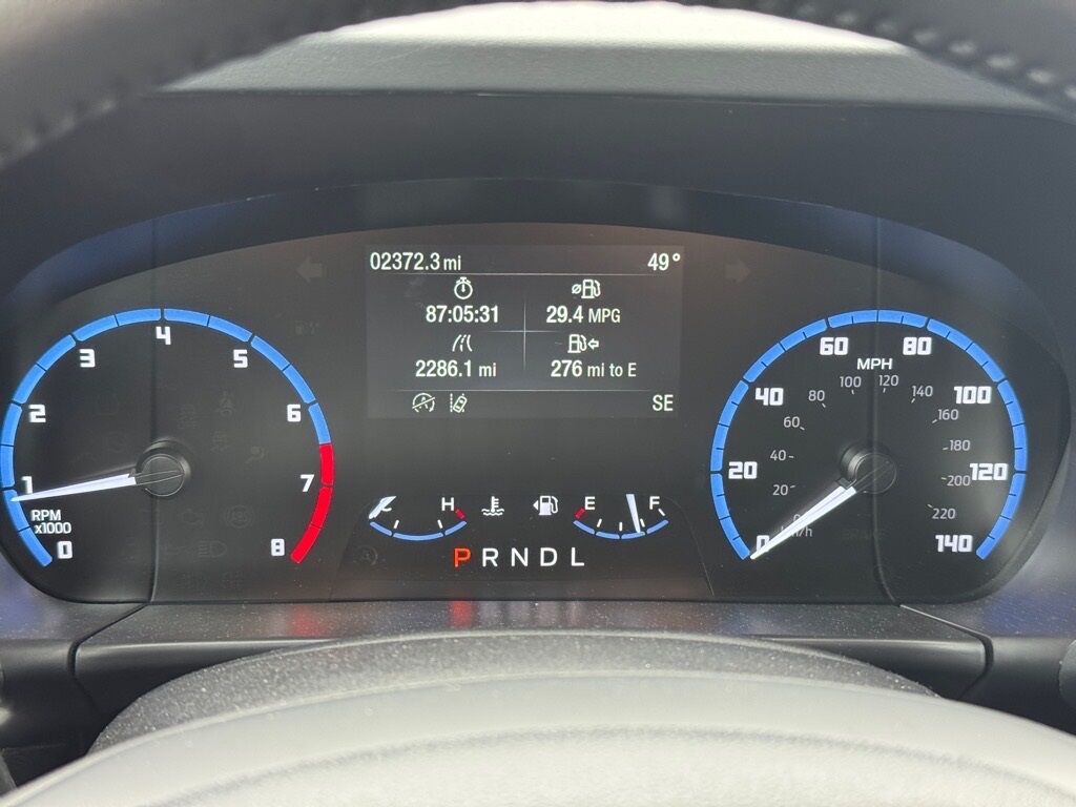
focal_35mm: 48
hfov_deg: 39.7
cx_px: 538
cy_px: 404
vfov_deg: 30.3
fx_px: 1492
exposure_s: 1/60
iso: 160
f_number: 1.78
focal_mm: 6.76
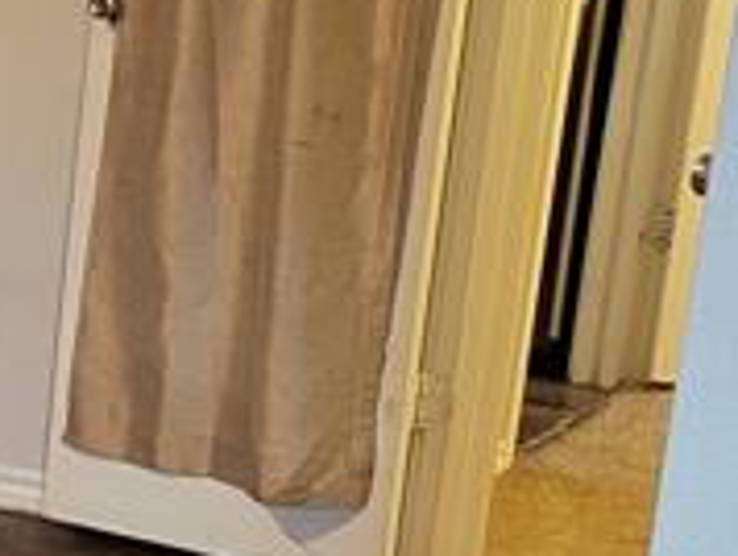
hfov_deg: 11.5
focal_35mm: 138
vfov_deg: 10.7
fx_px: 2946
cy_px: 469
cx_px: -1086
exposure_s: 1/40
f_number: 1.8
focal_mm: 5
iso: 400
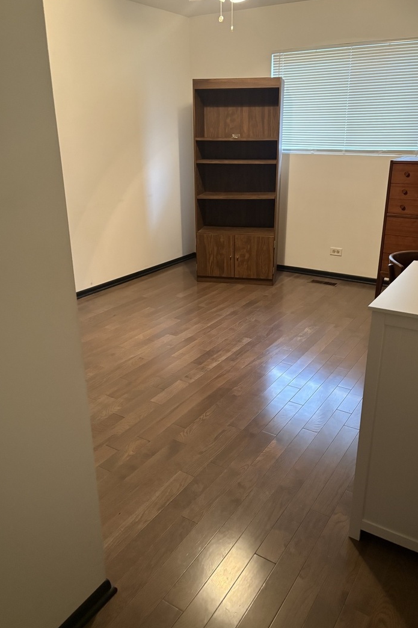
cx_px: 221
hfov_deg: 46.4
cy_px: 309
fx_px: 488
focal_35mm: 28
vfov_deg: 65.5
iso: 400
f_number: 1.6
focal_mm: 5.96
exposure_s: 1/40
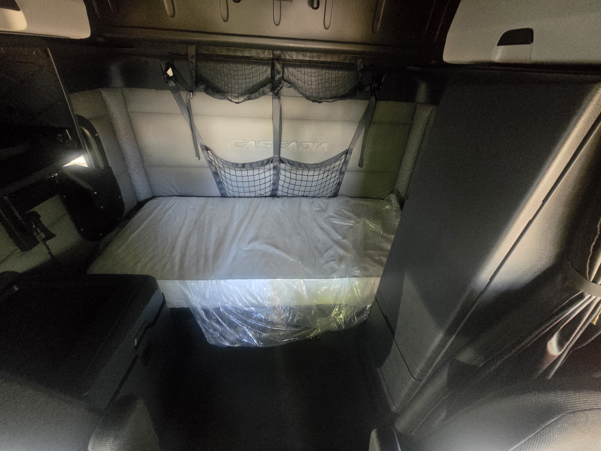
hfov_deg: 106.2
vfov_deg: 89.9
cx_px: 300
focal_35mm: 13
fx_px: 226
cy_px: 226
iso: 1600
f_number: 2.2
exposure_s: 1/60
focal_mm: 2.2
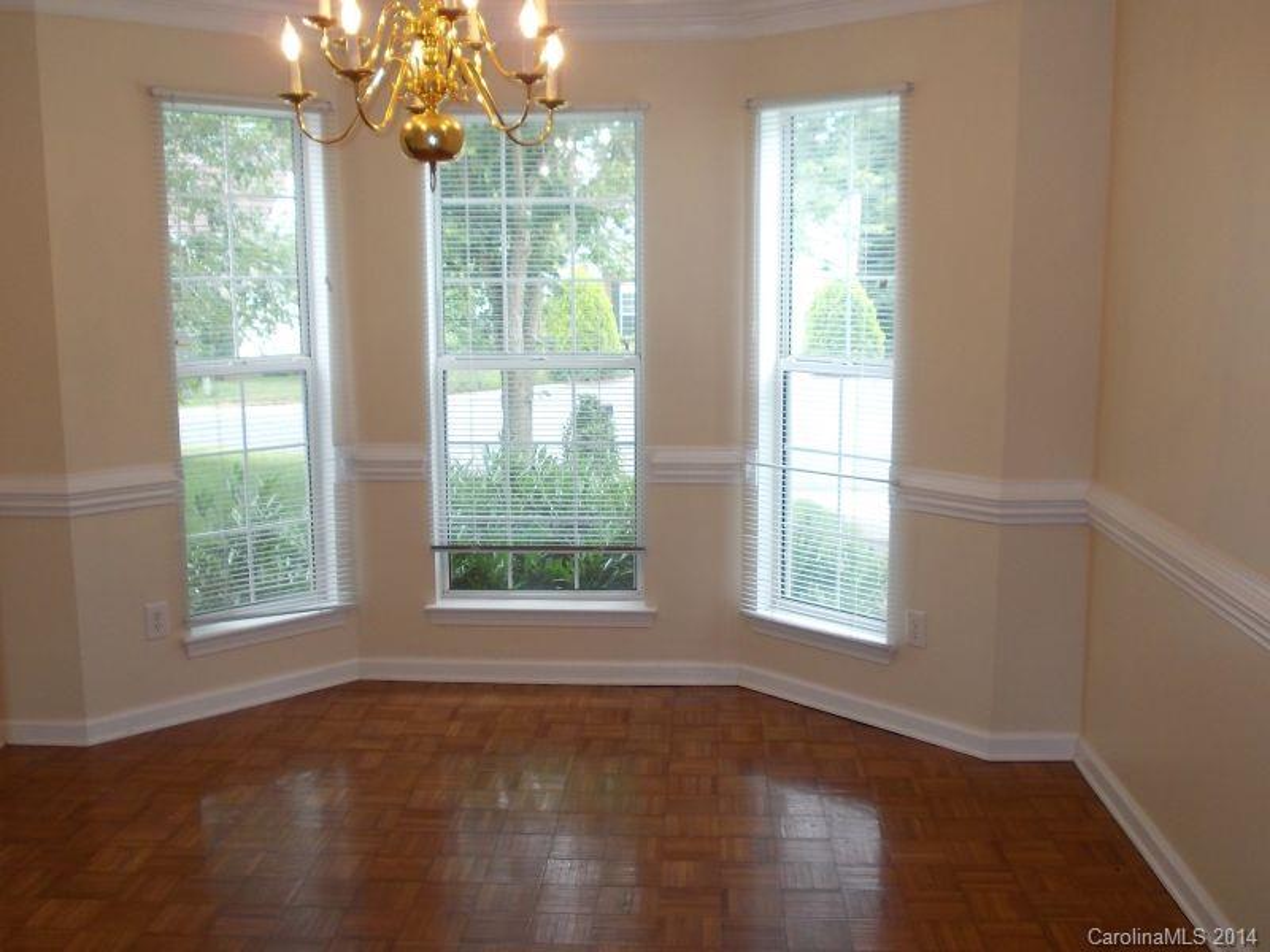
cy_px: 476
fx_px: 1394
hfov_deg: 49.0
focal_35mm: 38
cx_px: 635
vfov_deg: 37.7
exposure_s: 1/50
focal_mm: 5.3
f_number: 3.1
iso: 80
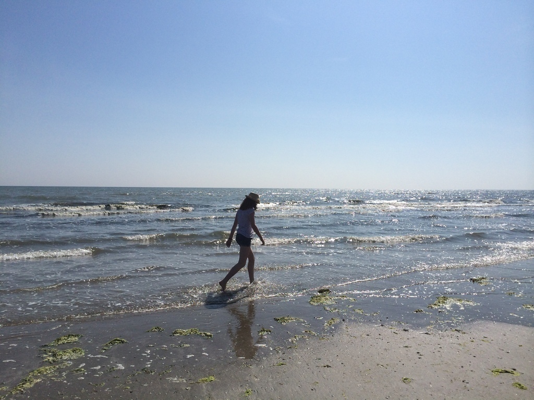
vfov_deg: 46.8
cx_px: 267
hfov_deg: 60.0
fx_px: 463
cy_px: 200
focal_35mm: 30
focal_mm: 4.12
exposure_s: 1/8264
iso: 40
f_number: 2.2
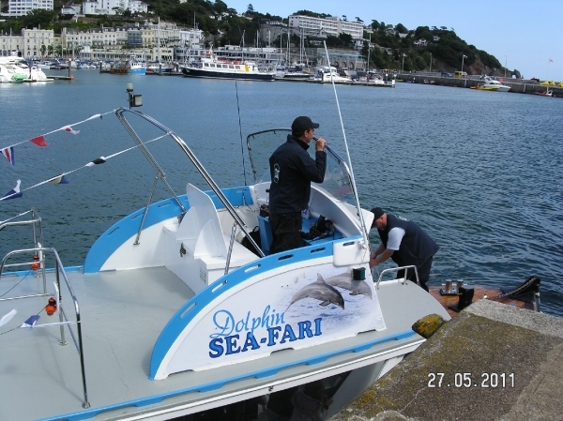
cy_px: 210
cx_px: 282
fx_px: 618
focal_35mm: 38
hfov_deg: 49.0
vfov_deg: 37.7
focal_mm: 7.8
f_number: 5.6
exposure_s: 1/500
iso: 100
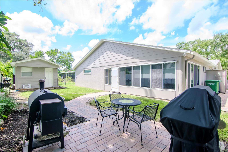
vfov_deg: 72.0
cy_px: 76
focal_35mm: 16
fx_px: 104
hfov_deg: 95.0
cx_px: 114
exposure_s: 1/640
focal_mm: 11
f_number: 5
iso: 400
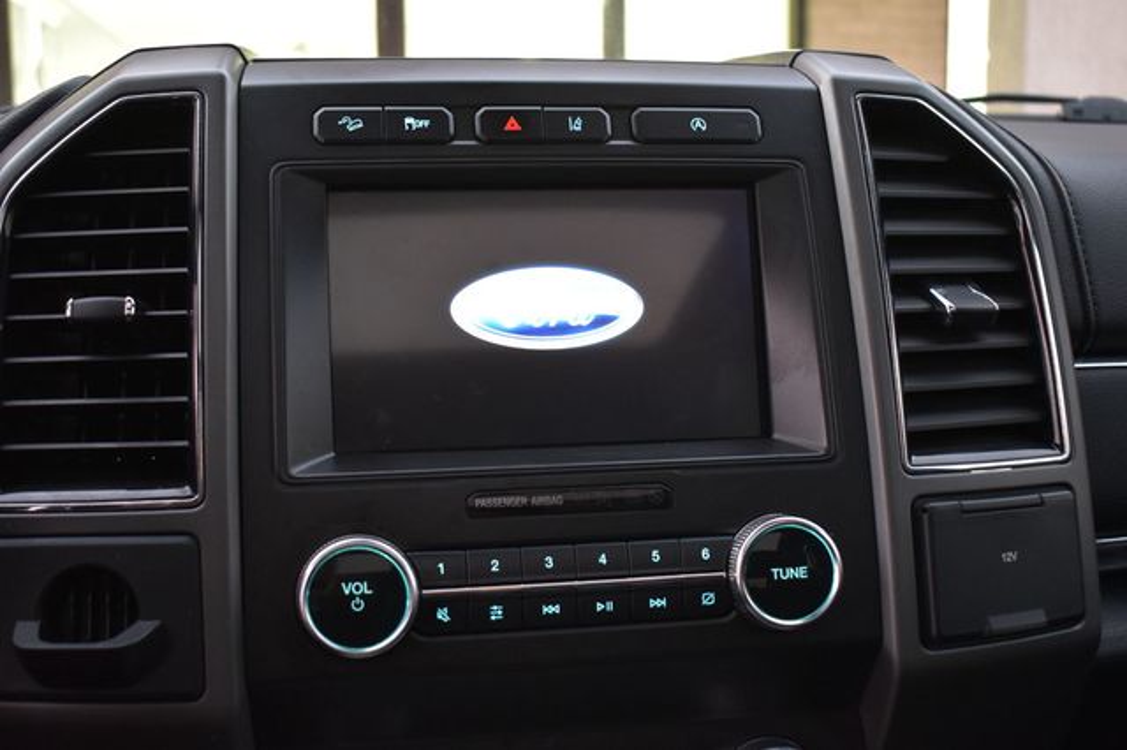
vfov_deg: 34.2
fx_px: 1220
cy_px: 375
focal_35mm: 39
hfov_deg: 49.6
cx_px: 564
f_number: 4
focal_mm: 26
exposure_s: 1/13
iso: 1600
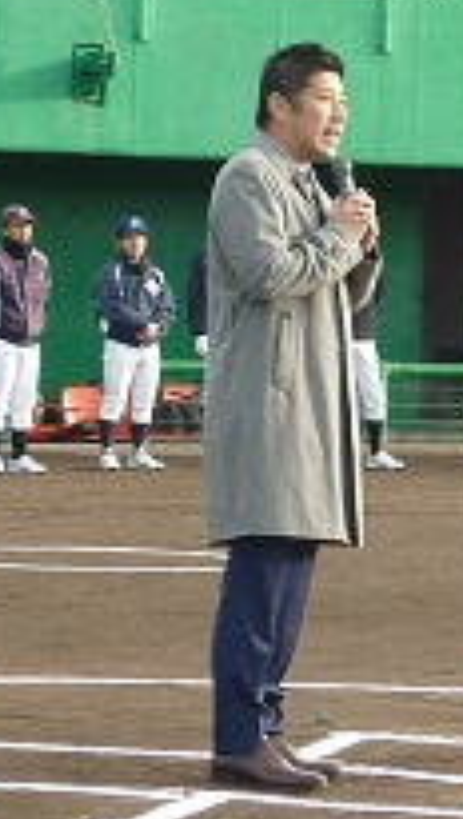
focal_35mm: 236
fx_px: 5128
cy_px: 298
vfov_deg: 9.1
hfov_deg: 5.2
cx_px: 289
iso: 80
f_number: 3.9
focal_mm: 11.4
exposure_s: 1/100
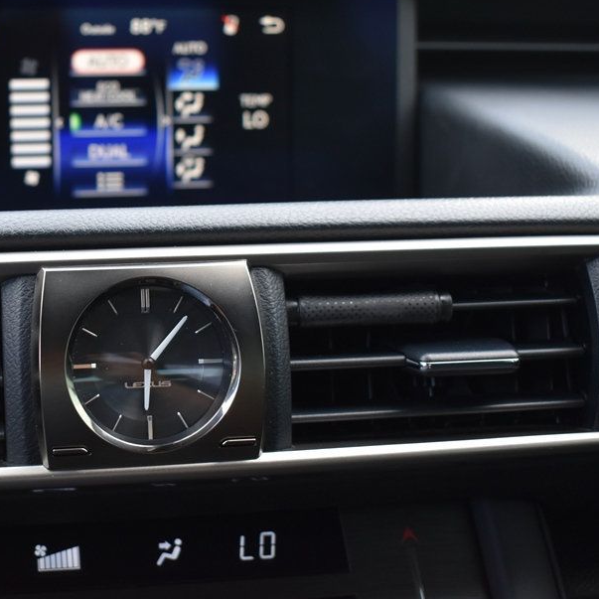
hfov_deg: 26.1
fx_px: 1273
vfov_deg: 26.5
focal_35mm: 65
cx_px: 133
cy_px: 263
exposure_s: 1/125
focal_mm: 30
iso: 900
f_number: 4.2
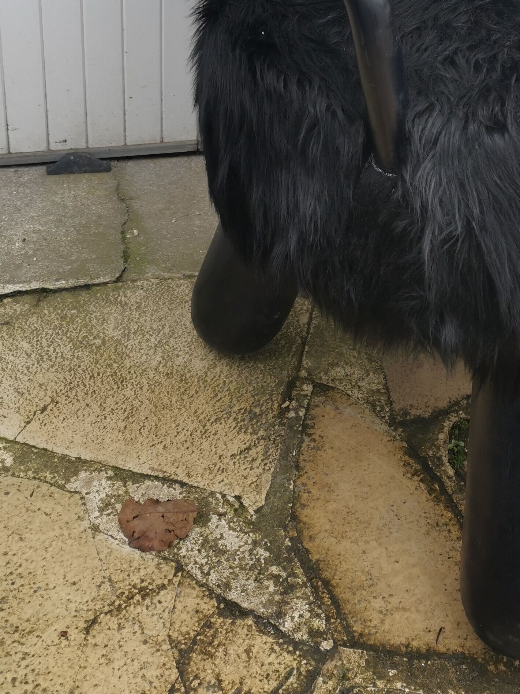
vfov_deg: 34.9
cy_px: 80
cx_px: 442
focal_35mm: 52
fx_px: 1041
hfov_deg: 27.3
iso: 64
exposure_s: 1/100
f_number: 1.8
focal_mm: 5.58
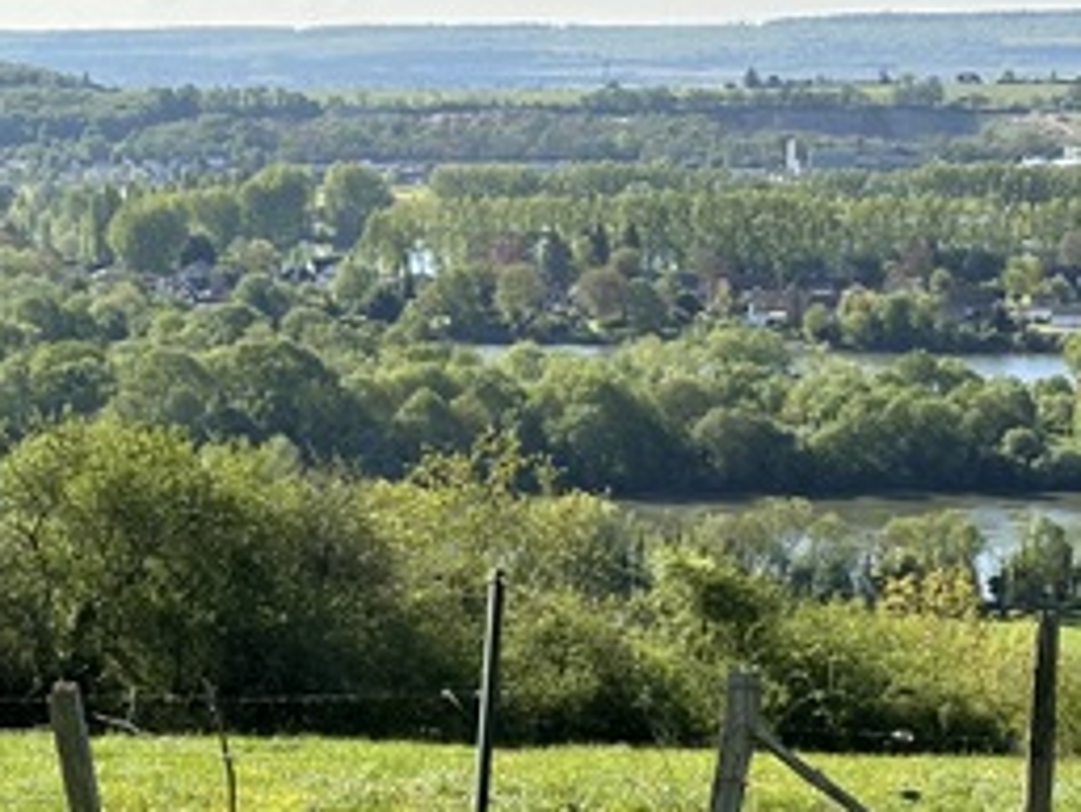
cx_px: 240
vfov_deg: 13.1
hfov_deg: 17.4
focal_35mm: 112
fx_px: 3499
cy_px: 715
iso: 64
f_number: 1.78
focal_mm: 6.86
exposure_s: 1/1880
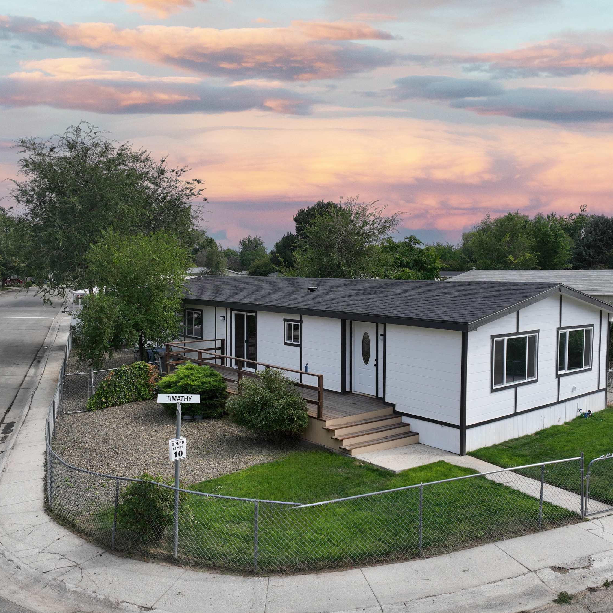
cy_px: 301
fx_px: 581
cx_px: 329
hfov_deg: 55.6
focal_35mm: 29
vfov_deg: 55.6
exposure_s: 1/1600
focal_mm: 12.29
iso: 110
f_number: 2.8
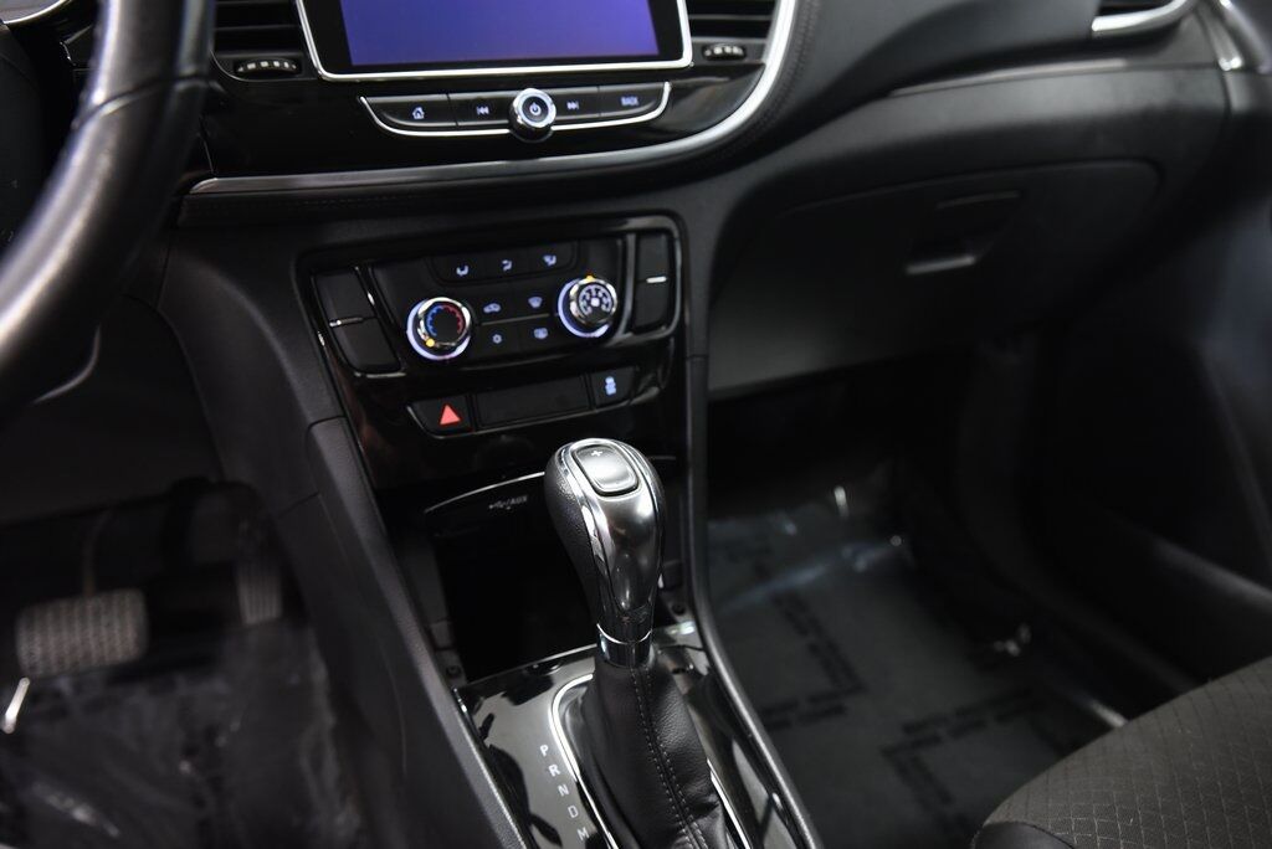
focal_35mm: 29
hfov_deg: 63.6
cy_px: 424
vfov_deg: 45.0
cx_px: 636
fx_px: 1025
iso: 2500
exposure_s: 1/20
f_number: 4
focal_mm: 29
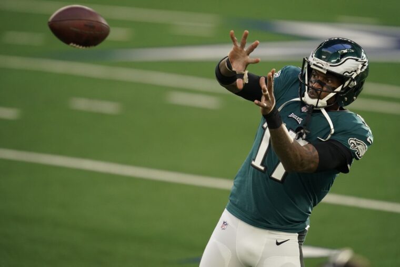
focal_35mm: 560
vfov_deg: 2.5
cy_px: 134
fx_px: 6223
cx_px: 200
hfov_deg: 3.7
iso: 4000
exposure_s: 1/2000
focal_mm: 560
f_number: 4
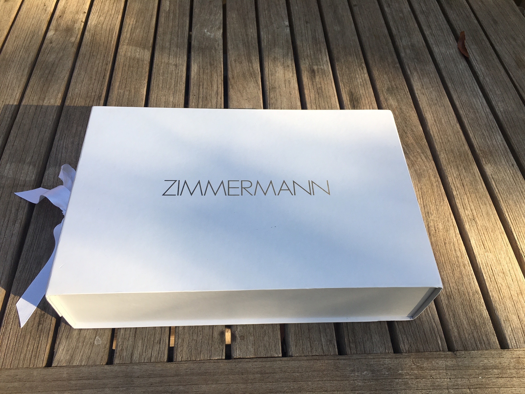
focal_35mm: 29
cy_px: 197
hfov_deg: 61.7
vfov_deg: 48.2
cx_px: 262
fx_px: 440
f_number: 2.2
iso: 25
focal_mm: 4.15
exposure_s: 1/320
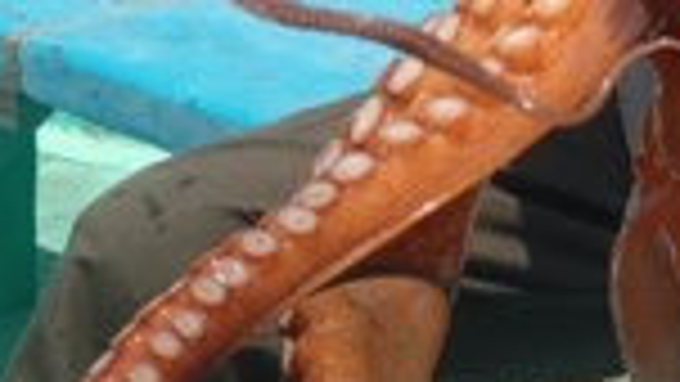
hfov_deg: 17.1
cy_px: -216
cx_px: 820
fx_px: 2164
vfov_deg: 9.8
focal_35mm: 120
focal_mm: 4.8
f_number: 1.79
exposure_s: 1/1050
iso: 50
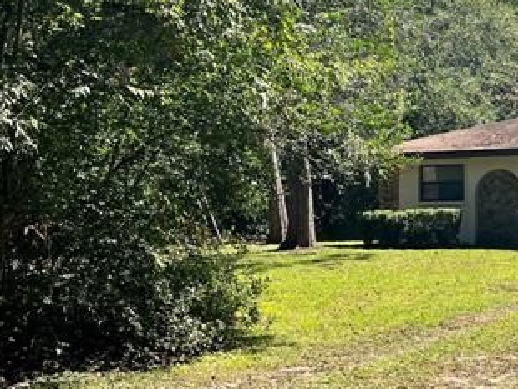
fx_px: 1003
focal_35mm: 67
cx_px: 510
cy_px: 114
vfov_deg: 21.8
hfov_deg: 27.4
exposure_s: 1/3968
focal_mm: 5.7
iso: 50
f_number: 1.5
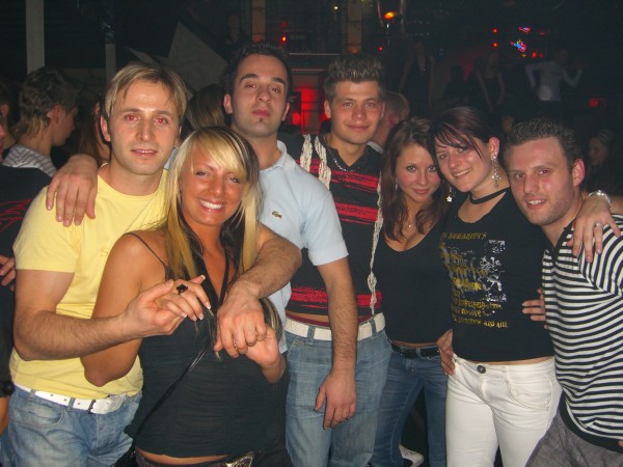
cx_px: 312
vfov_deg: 37.7
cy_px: 234
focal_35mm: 38
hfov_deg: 49.0
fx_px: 684
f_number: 2.8
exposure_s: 1/60
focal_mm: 7.9
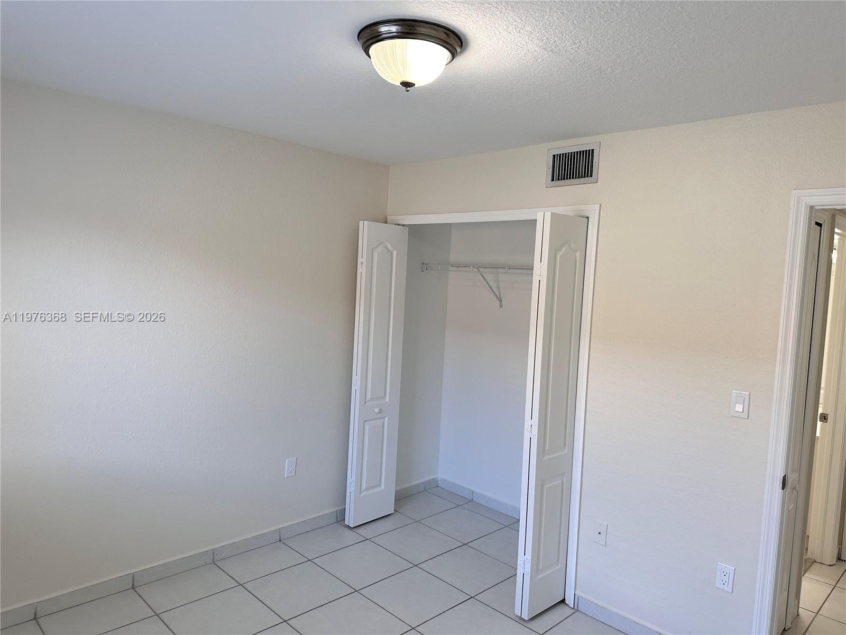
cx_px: 423
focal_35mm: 24
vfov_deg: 56.8
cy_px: 318
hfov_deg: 71.6
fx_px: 587
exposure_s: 1/130
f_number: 1.78
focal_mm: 6.86
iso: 100
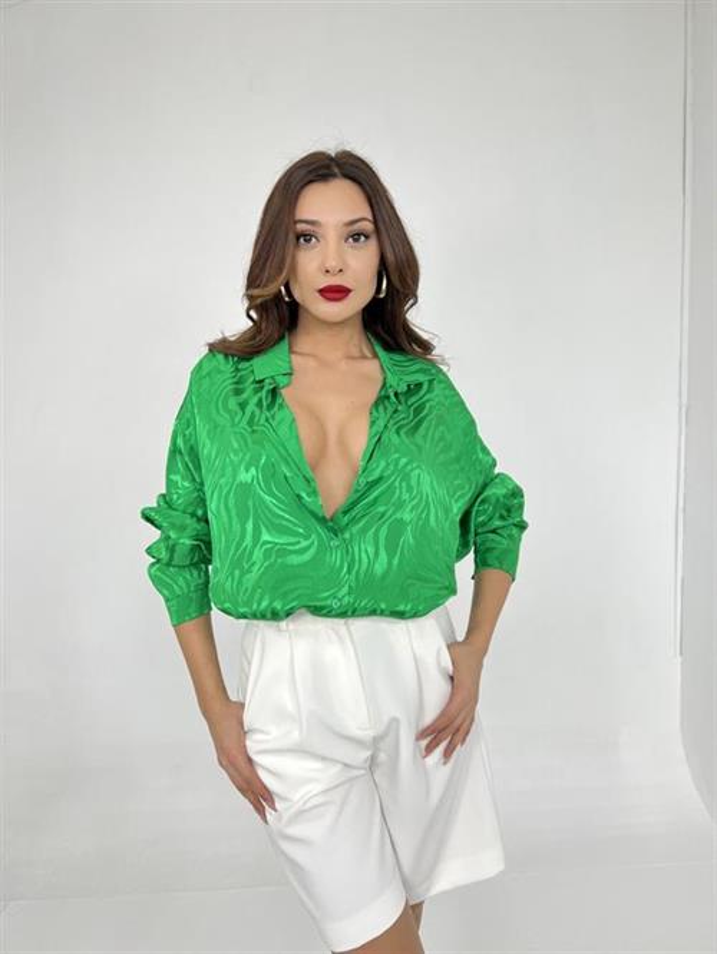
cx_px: 358
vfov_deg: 67.3
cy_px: 477
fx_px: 718
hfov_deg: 53.1
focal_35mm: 26
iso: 40
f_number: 1.5
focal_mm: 5.7
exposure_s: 1/144
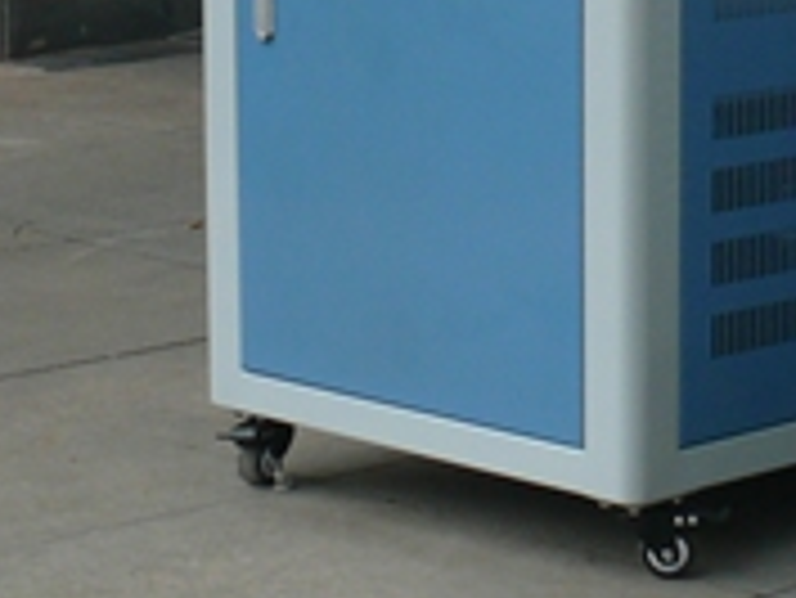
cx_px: 994
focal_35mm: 163
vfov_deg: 9.0
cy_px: -157
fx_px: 3751
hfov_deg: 11.8
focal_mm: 7.6
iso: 100
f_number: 4
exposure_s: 1/125
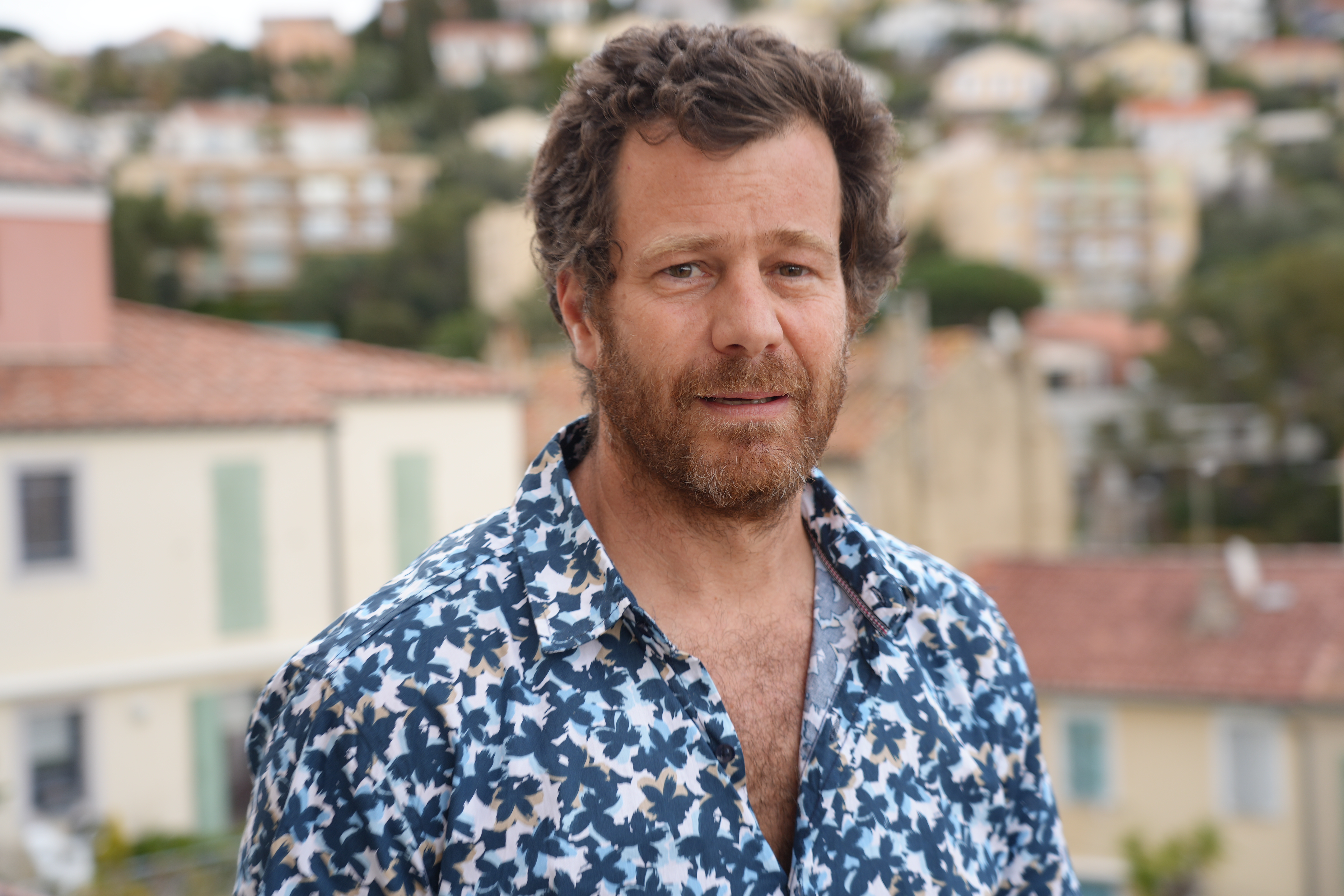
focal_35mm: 63
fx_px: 2352
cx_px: 672
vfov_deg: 21.6
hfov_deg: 31.9
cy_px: 448
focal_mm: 63
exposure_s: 1/160
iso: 100
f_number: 4
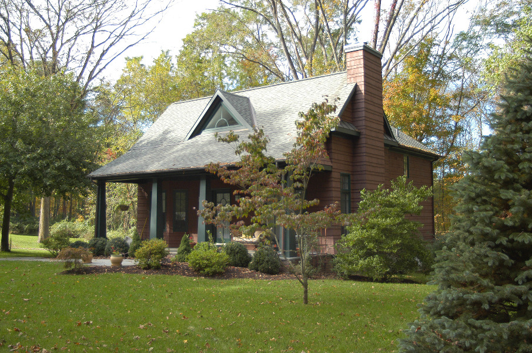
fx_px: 531
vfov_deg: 36.8
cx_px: 266
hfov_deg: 53.2
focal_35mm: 36
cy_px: 176
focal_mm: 24
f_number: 4
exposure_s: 1/250
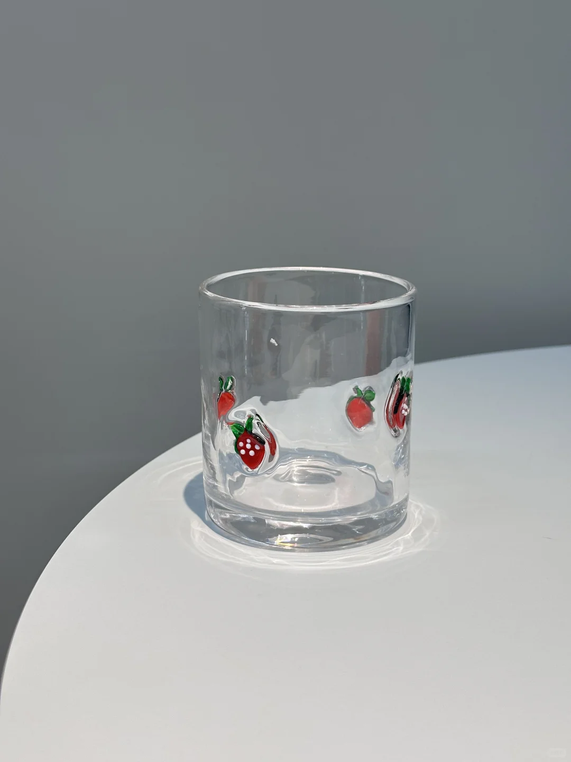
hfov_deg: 30.3
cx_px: 286
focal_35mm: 48
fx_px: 1056
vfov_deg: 39.7
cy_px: 381
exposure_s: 1/91
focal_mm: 6.86
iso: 80
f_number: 1.78
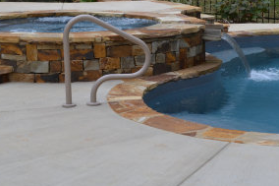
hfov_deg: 19.8
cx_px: 179
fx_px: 798
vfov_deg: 13.3
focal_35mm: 103
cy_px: 58
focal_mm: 30
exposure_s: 1/125
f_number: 5.6
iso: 250
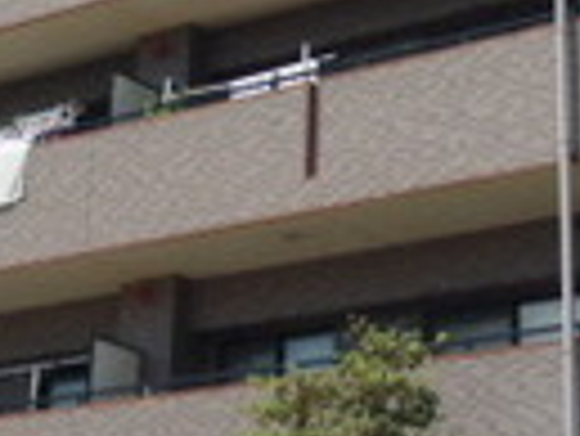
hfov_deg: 15.1
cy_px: -328
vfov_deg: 10.8
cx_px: 171
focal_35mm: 130
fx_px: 2180
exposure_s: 1/160
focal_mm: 6
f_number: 9
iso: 100
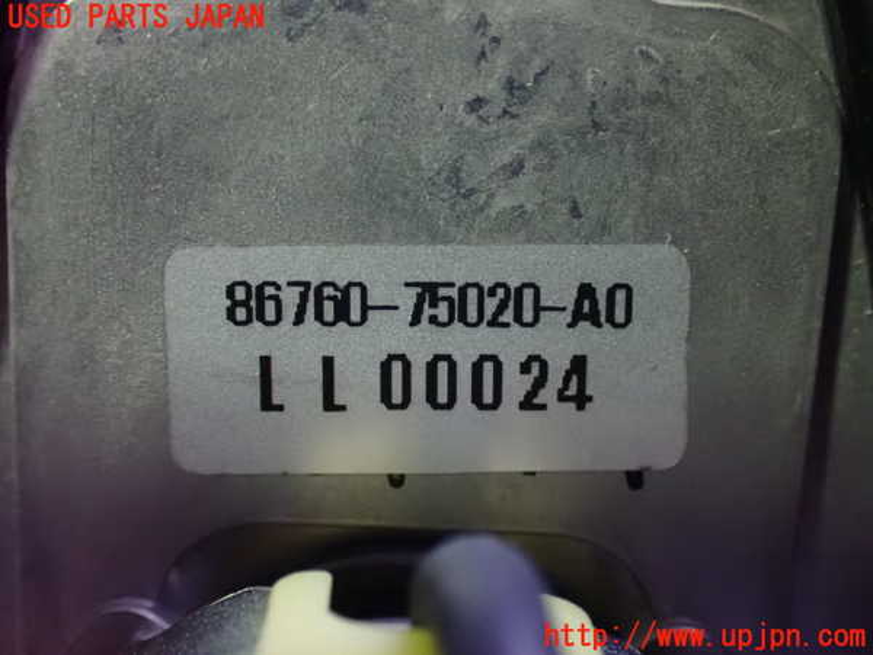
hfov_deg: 40.4
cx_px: 436
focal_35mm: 47
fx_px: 1185
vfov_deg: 30.9
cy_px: 328
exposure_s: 1/40
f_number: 3.1
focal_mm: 8.4
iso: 1600
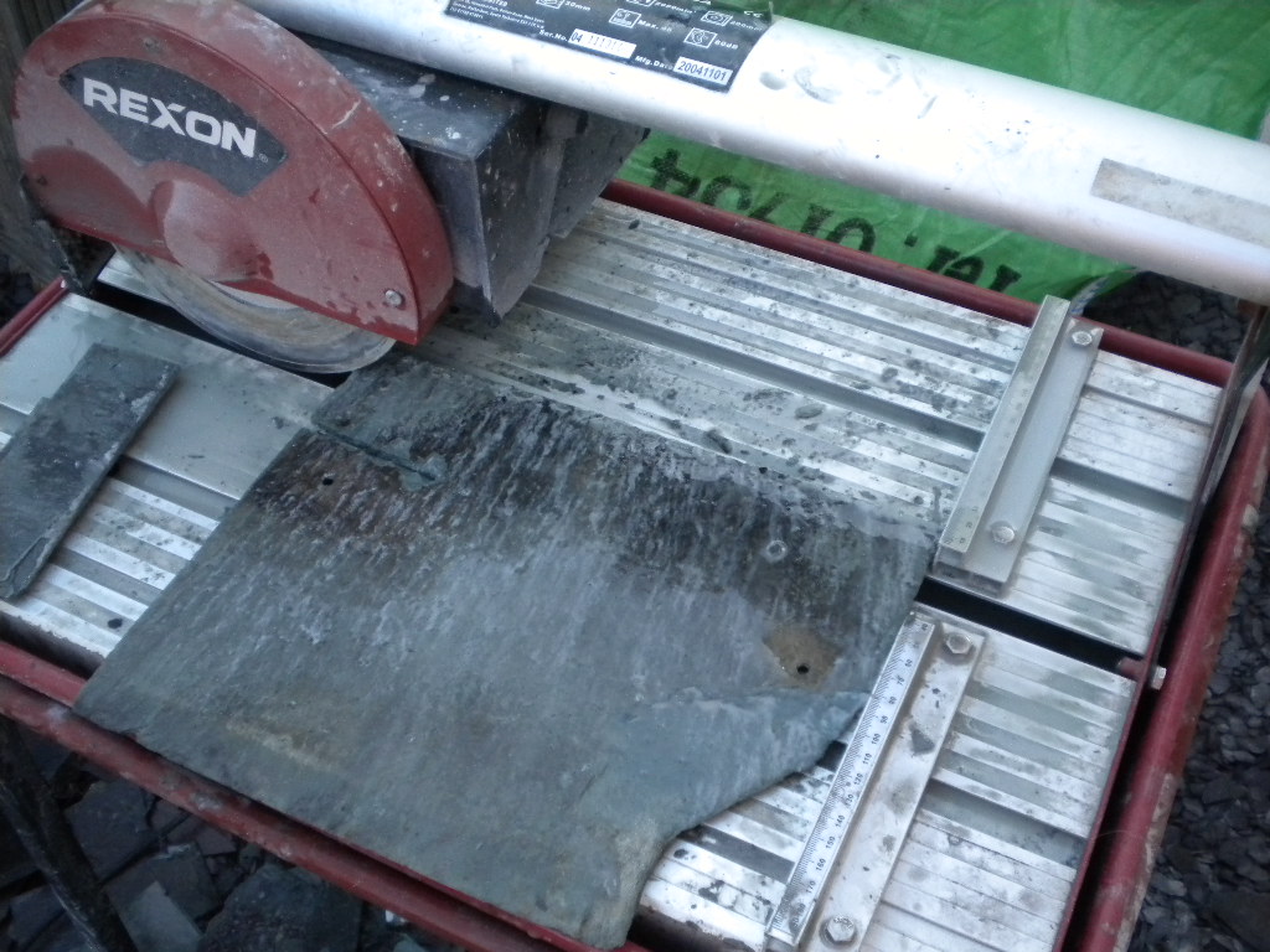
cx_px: 635
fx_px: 1504
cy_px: 476
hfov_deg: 45.8
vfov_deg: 35.1
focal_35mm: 41
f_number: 3.5
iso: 400
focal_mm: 7.4
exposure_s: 1/490
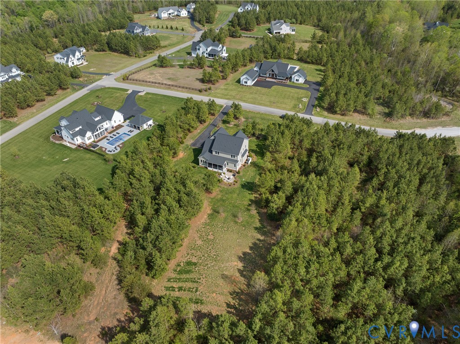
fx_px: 319
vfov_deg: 56.7
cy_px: 172
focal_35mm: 24
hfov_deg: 71.6
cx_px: 230
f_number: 2.8
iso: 400
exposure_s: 1/80
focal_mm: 12.29
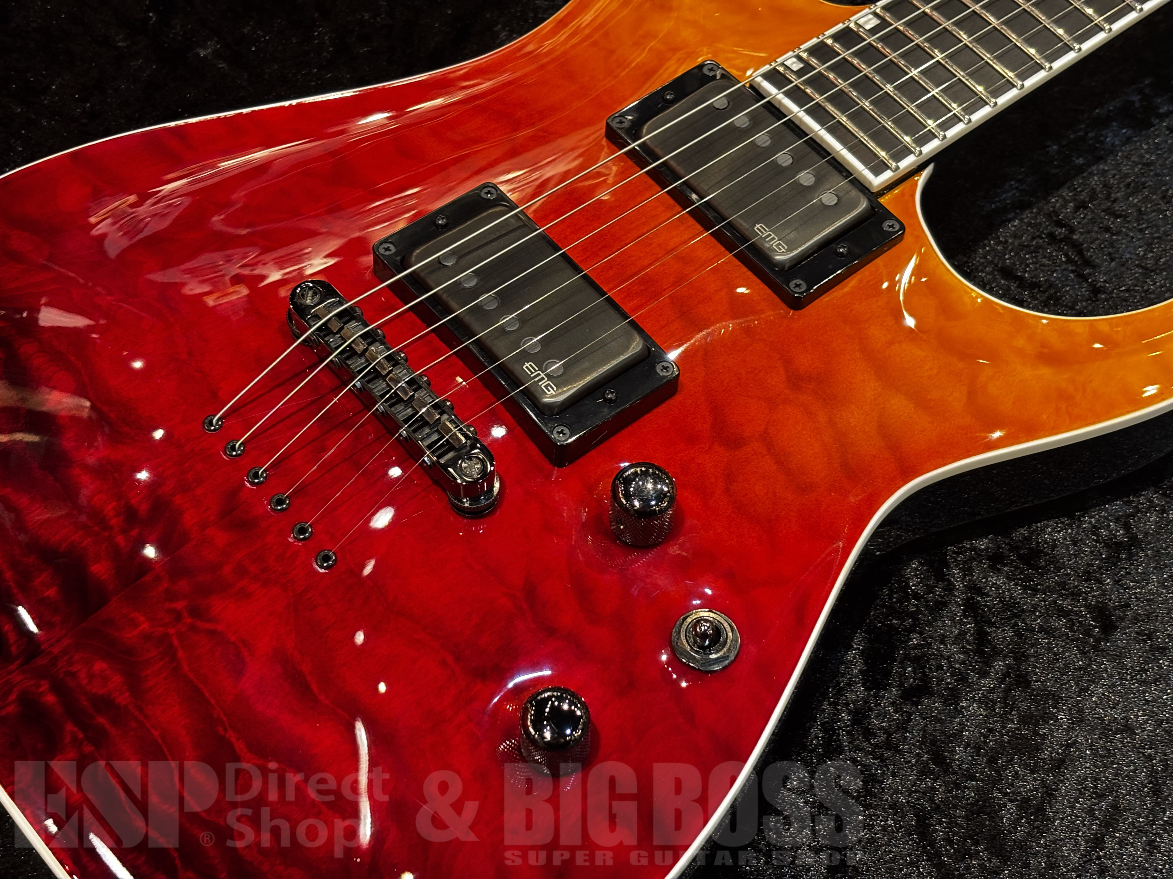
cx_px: 586
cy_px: 440
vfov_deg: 28.0
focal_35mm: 52
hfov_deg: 36.8
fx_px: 1762
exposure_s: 1/40
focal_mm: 5.96
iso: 200
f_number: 1.6
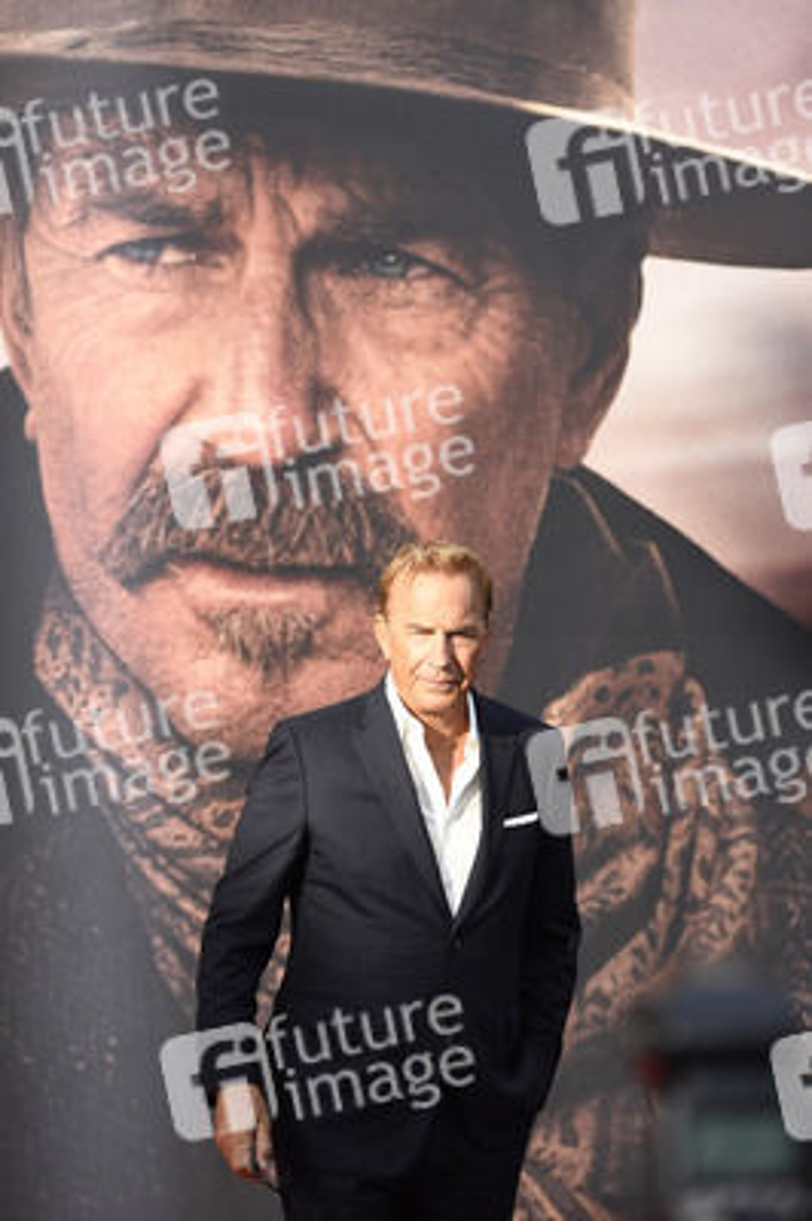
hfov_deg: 16.0
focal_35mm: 85
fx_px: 2881
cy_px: 610
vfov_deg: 23.9
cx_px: 406
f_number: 2.8
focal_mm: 85
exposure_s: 1/3200
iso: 640
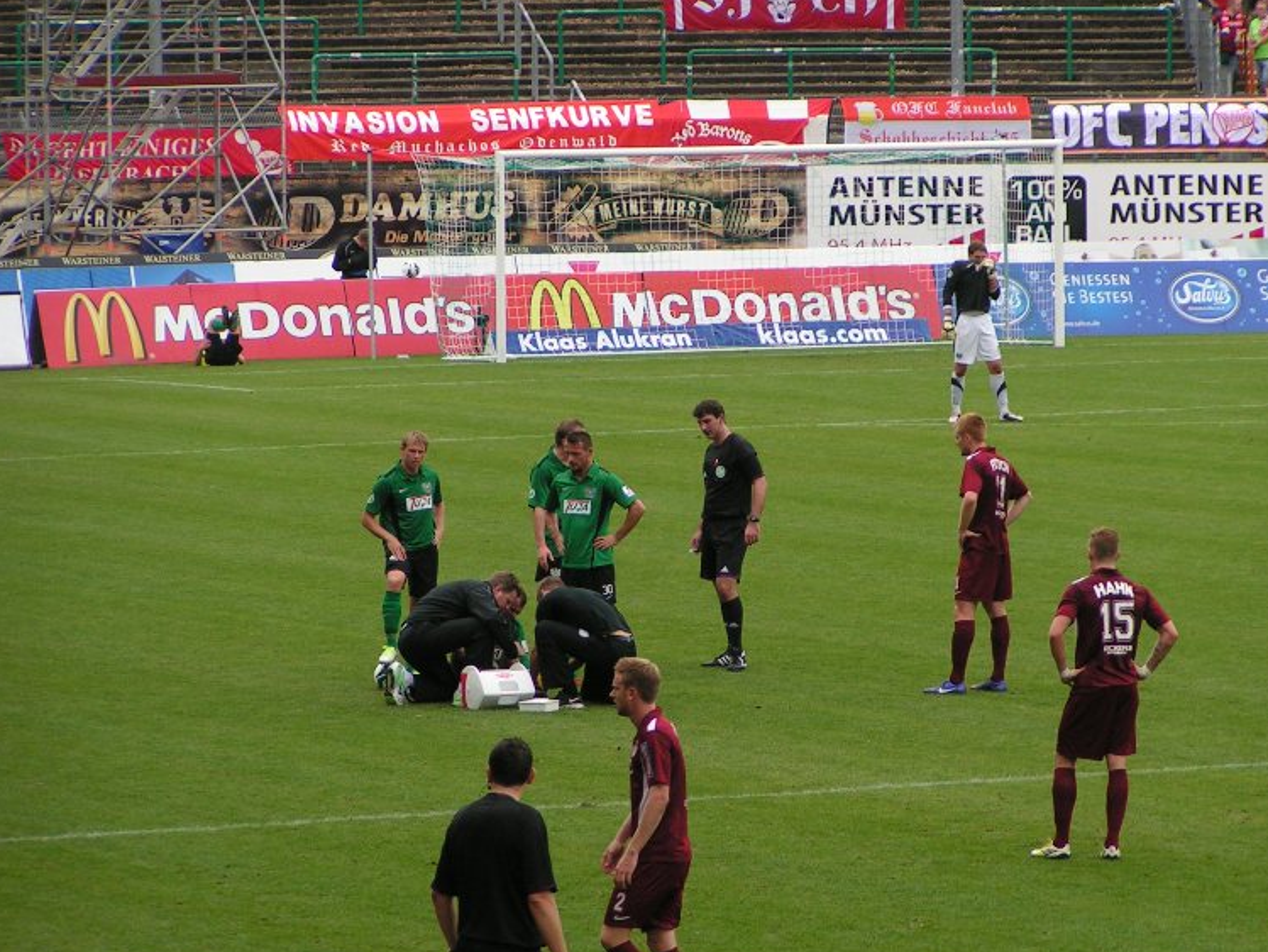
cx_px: 670
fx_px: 9232
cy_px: 505
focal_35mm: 252
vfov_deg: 5.9
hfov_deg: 7.9
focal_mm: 36.1
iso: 80
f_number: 3.5
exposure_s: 1/250
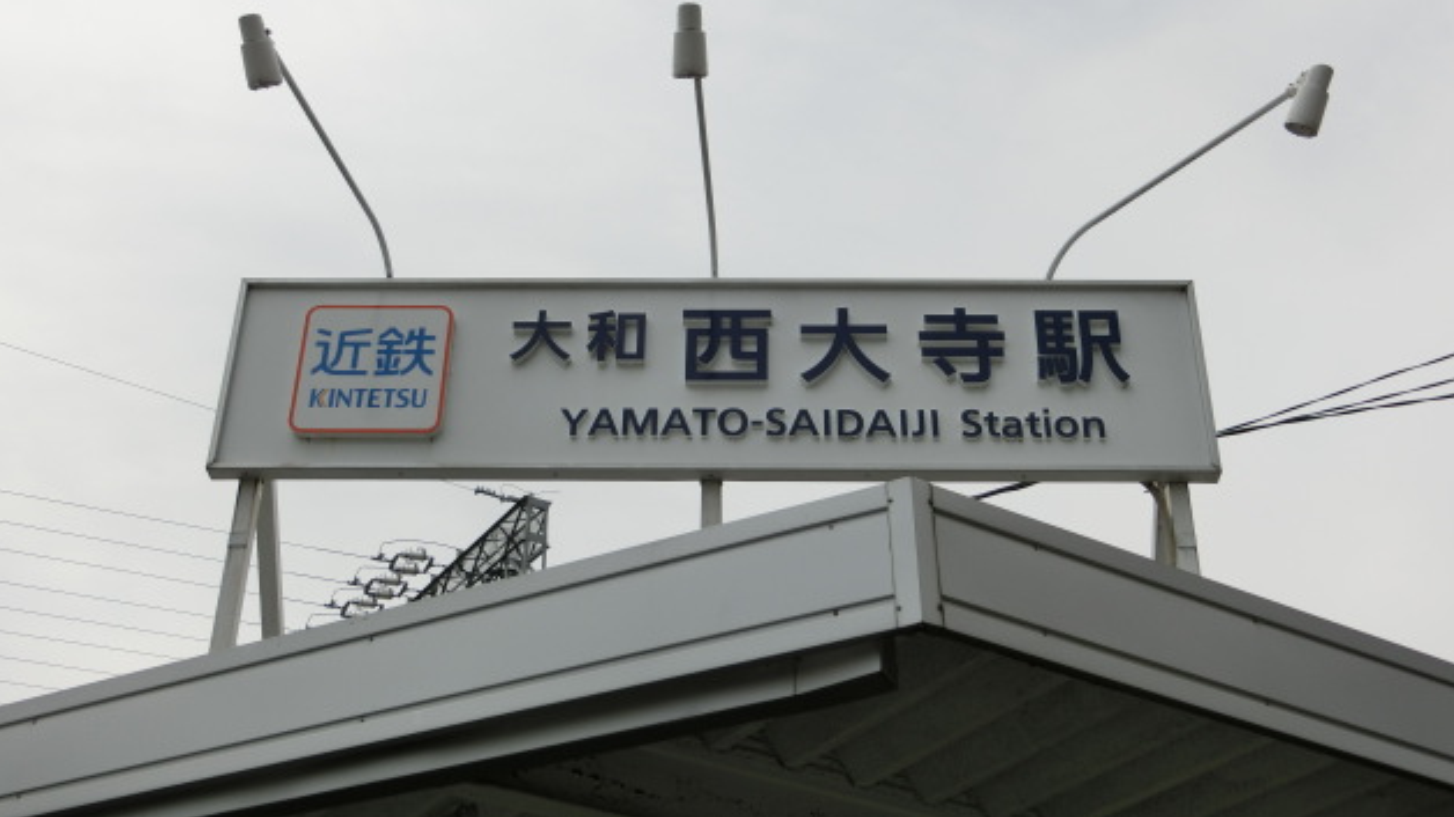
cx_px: 732
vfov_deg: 23.9
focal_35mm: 50
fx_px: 1927
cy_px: 315
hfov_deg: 41.3
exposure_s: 1/250
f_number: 8.8
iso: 80
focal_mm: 8
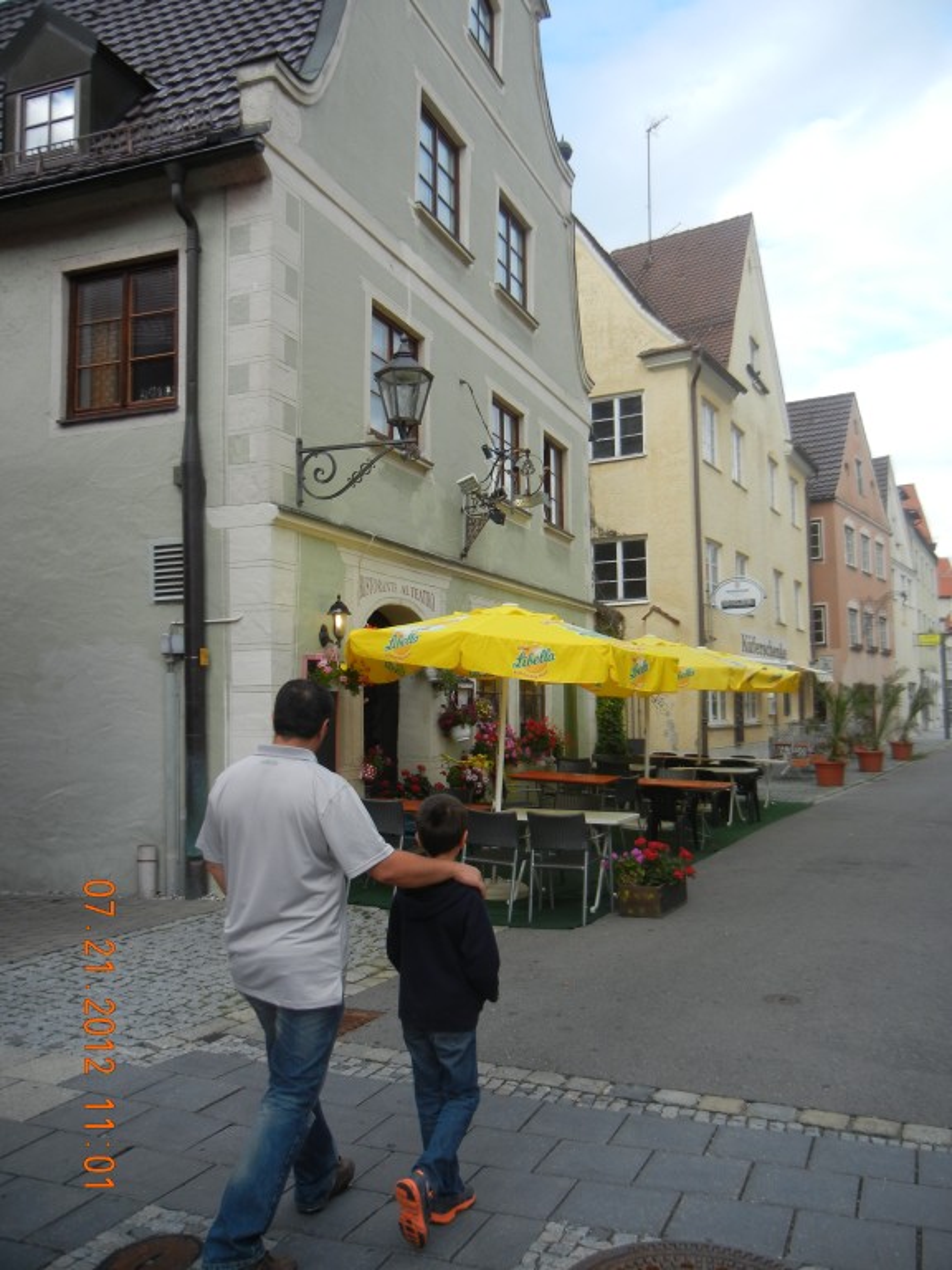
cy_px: 635
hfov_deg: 46.8
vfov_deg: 60.0
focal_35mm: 30
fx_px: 1100
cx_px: 476
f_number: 3.5
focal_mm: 5.4
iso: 160
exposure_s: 1/430
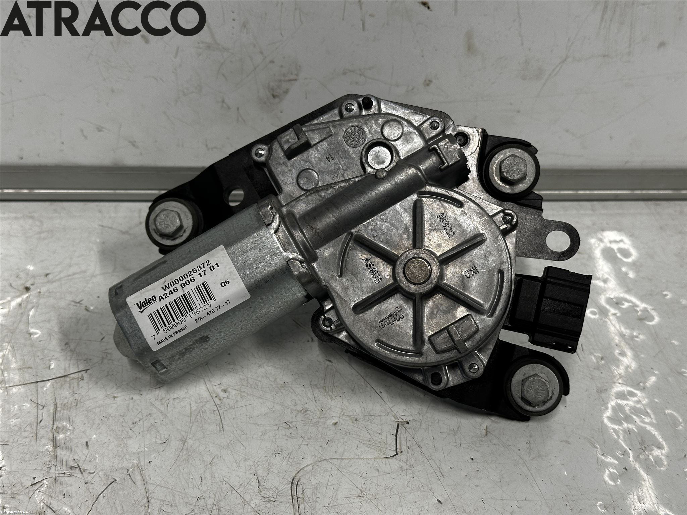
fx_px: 953
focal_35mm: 48
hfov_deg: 39.7
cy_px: 258
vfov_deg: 30.3
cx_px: 344
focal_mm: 6.86
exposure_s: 1/50
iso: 80
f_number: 1.78
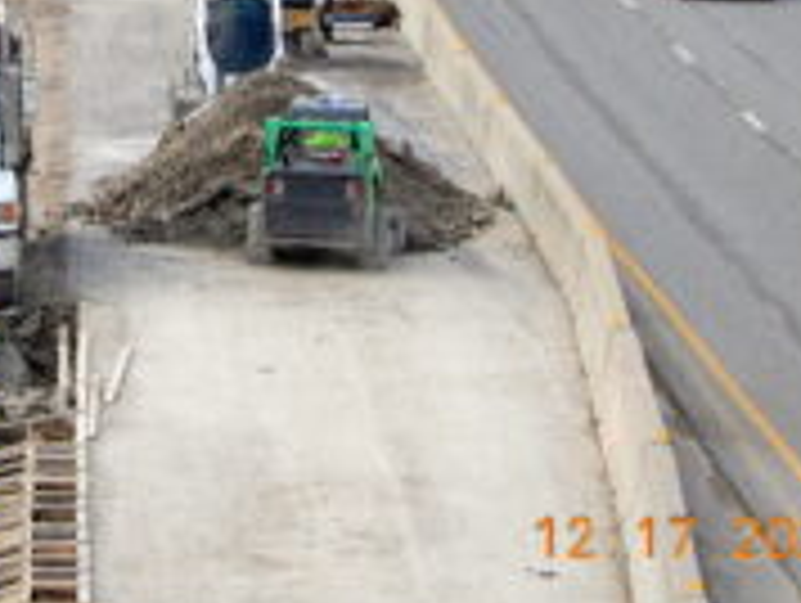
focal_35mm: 303
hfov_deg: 6.5
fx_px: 7021
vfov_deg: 4.9
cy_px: 4
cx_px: 40
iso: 80
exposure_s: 1/320
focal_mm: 24.1
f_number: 5
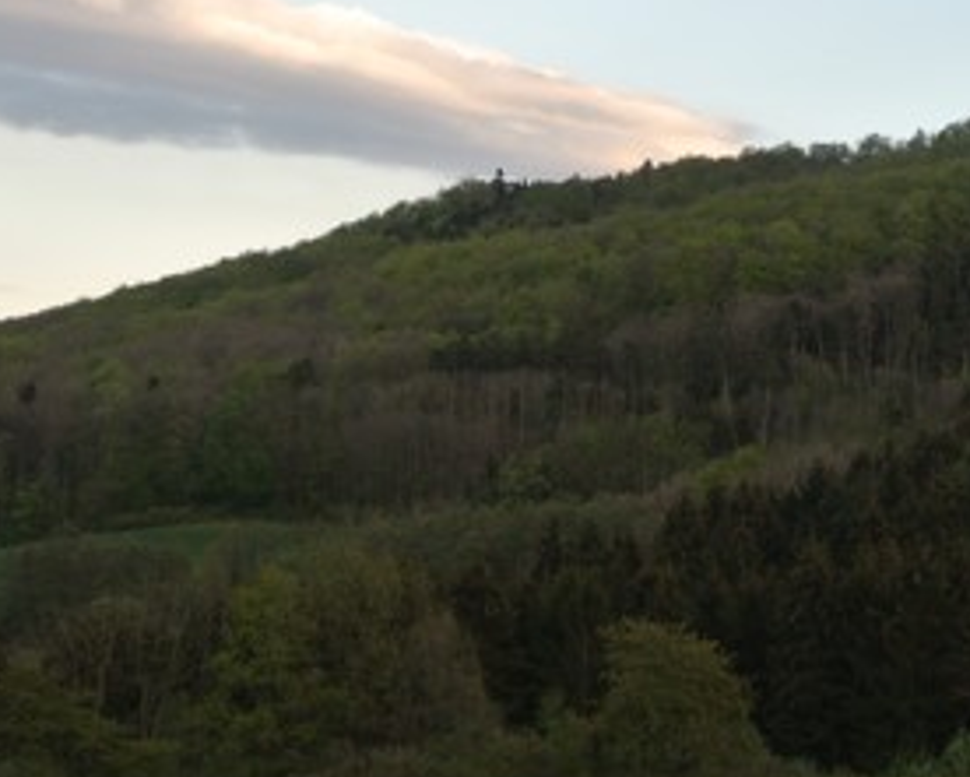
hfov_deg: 15.4
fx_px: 3446
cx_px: 1160
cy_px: -49
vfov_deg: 12.7
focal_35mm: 120
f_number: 4.2
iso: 100
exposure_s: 1/200
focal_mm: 16.3
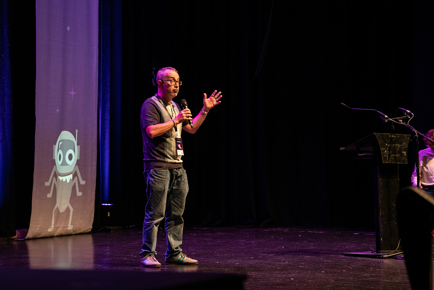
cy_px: 145
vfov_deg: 12.1
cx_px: 217
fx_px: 1363
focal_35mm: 113
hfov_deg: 18.1
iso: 3200
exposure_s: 1/125
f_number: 5
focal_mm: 113
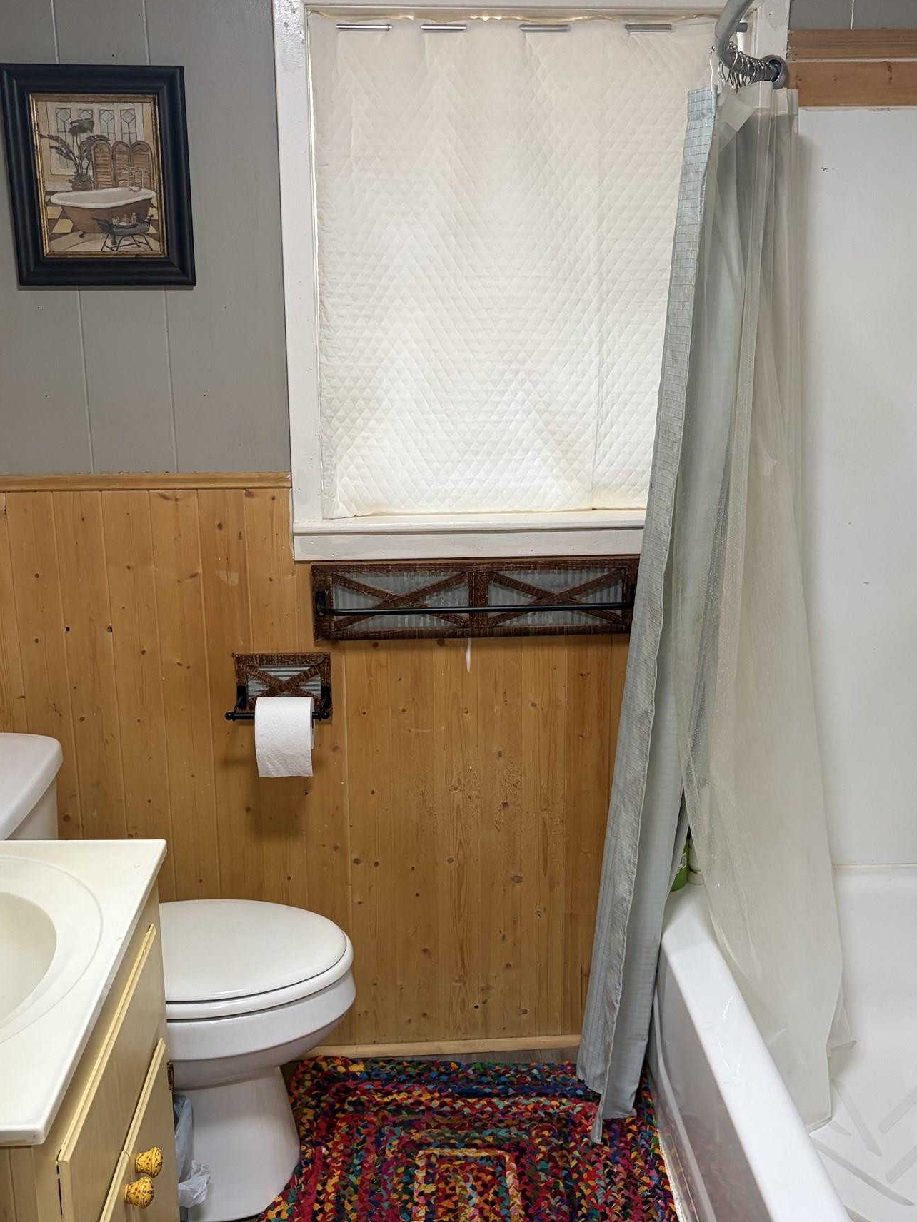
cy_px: 636
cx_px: 466
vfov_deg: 52.6
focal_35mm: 35
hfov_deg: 40.7
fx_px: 1236
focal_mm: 5.96
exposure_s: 1/60
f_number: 1.6
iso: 160
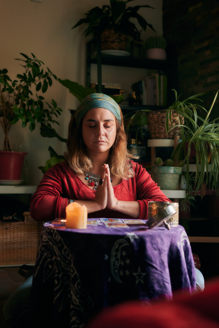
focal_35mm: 52
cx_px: 110
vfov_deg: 37.8
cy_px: 164
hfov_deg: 25.8
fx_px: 479
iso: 800
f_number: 3.2
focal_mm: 35
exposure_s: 1/125
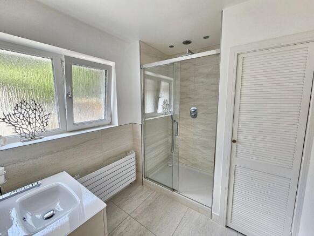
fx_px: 118
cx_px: 157
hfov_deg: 106.2
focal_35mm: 13
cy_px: 118
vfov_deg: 89.9
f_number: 2.2
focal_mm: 2.2
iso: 125
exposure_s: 1/50
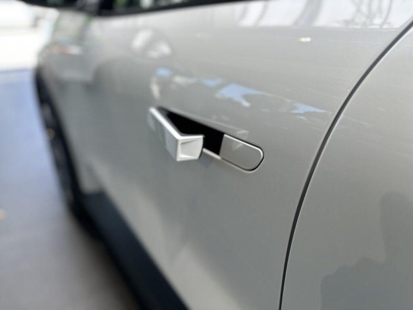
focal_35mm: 24
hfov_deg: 71.6
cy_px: 155
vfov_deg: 56.8
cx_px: 206
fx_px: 286
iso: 80
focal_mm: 6.86
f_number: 1.78
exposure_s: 1/417
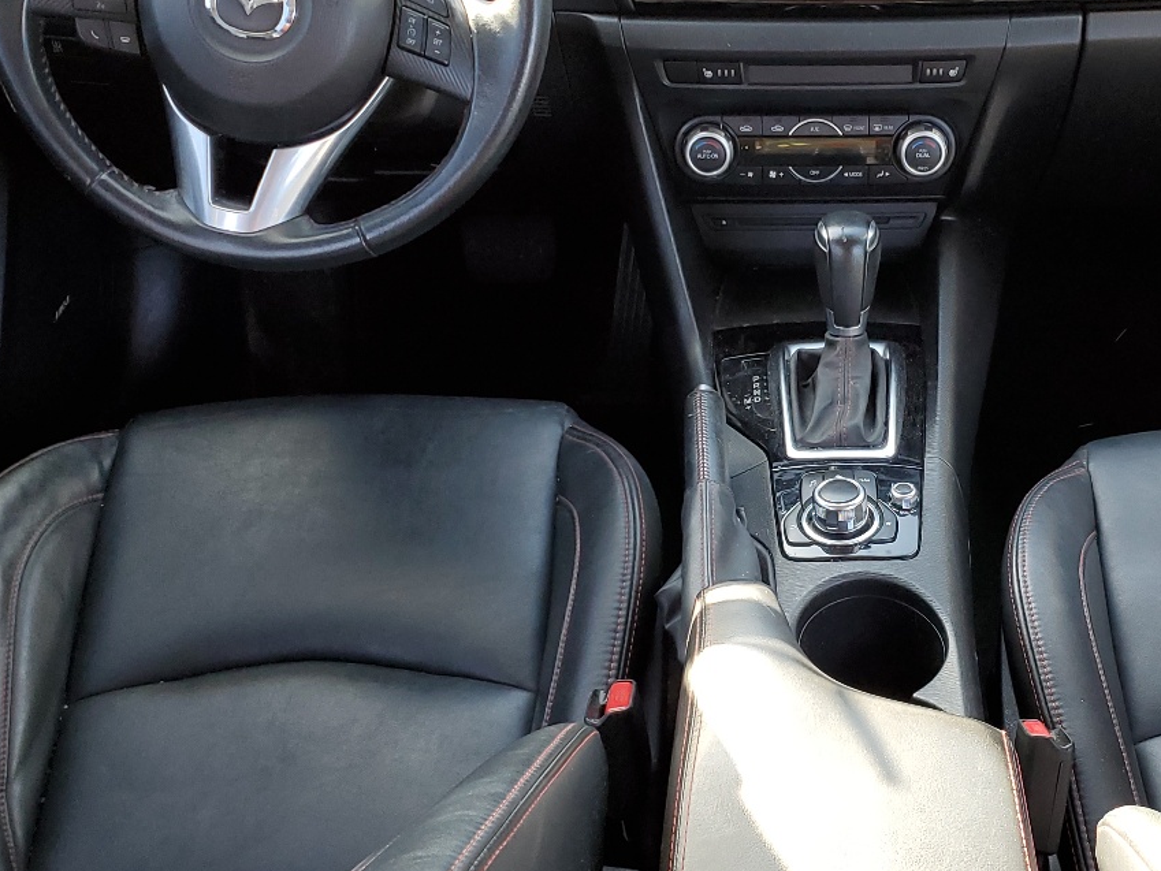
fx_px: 1644
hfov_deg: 38.2
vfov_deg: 29.7
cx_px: 826
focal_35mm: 49
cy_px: 487
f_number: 1.5
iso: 72
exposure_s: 1/120
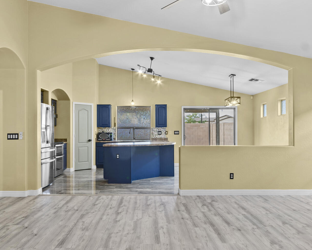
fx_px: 268
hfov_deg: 60.1
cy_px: 131
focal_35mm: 29
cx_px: 130
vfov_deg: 50.0
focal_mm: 10
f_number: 8
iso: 100
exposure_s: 2
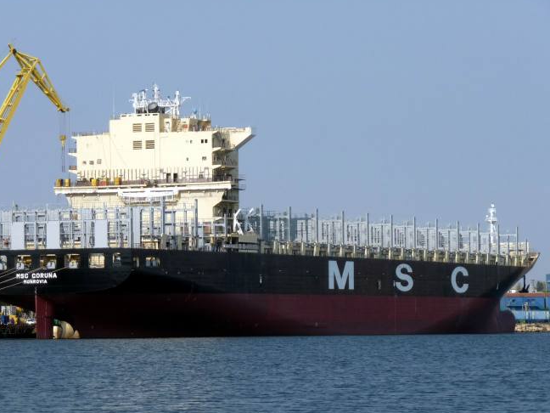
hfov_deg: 11.4
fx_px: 2765
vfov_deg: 8.5
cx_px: 211
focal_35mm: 174
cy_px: 244
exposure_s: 1/800
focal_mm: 24.1
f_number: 4.8
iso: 100
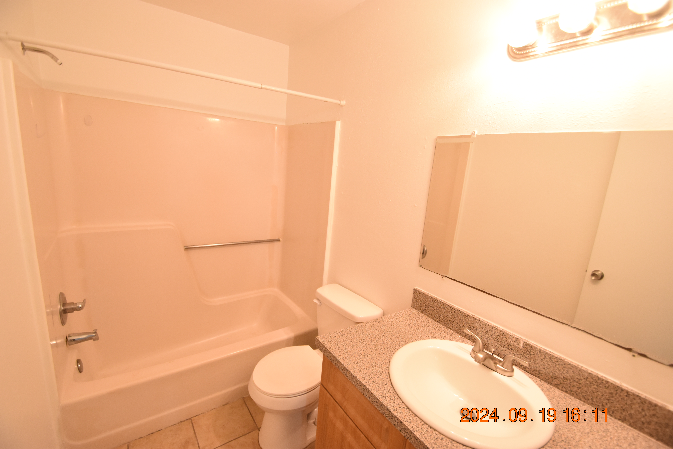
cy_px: 224
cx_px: 336
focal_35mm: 15
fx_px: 280
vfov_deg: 77.3
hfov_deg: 100.4
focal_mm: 10
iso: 900
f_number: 3.5
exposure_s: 1/60
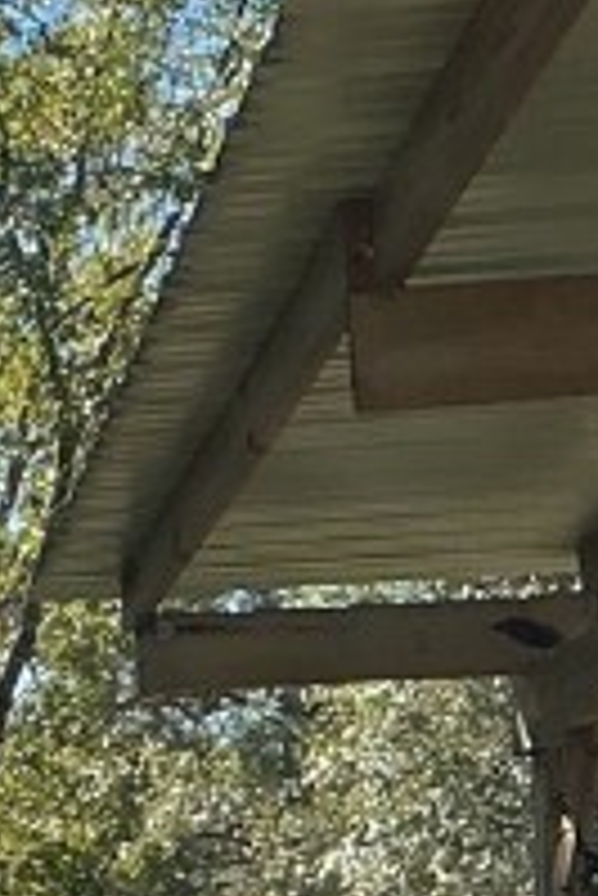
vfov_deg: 13.0
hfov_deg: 7.7
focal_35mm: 155
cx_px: -1174
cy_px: 964
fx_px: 3855
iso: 25
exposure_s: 1/593
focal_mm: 3
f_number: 1.8
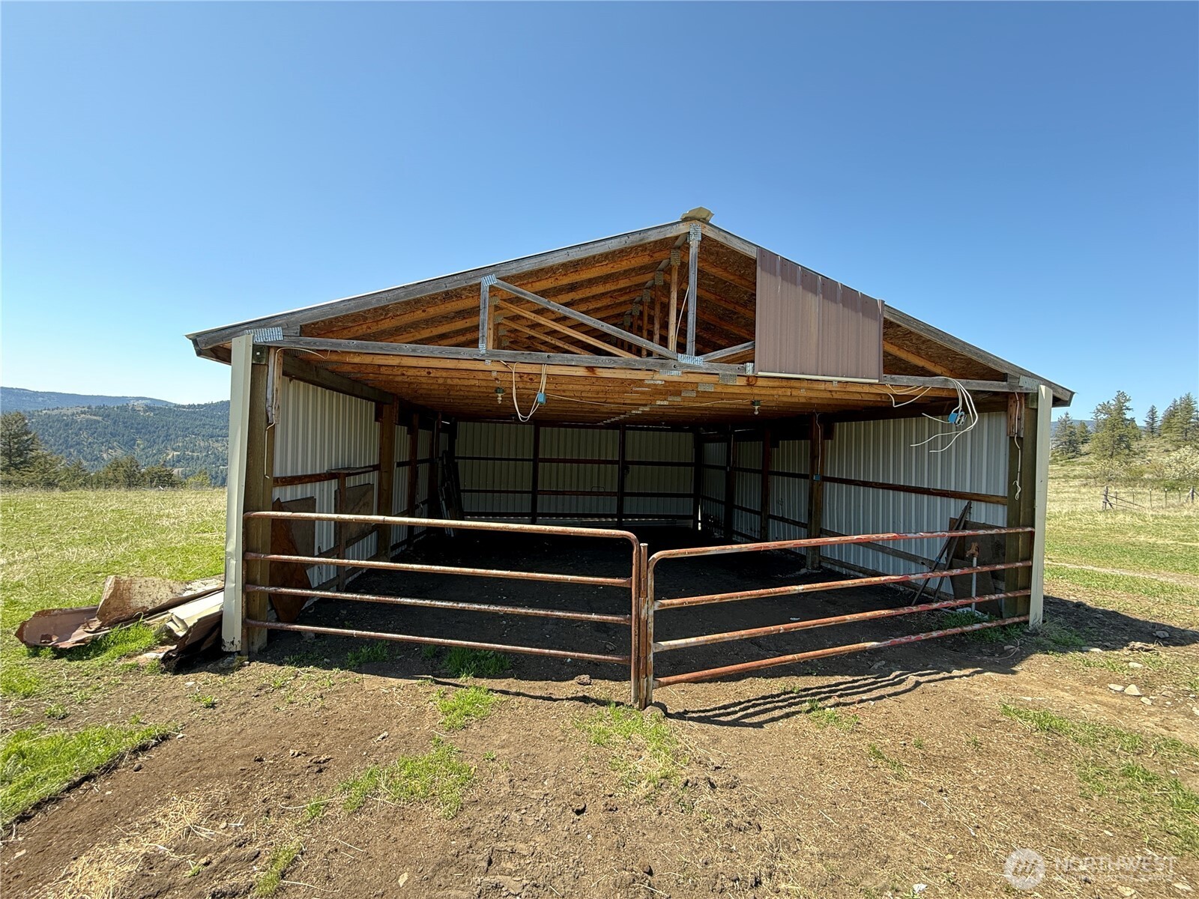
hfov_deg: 102.1
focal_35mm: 14
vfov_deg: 85.7
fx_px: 485
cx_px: 600
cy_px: 450
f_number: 2.2
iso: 50
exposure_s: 1/136
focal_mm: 2.22
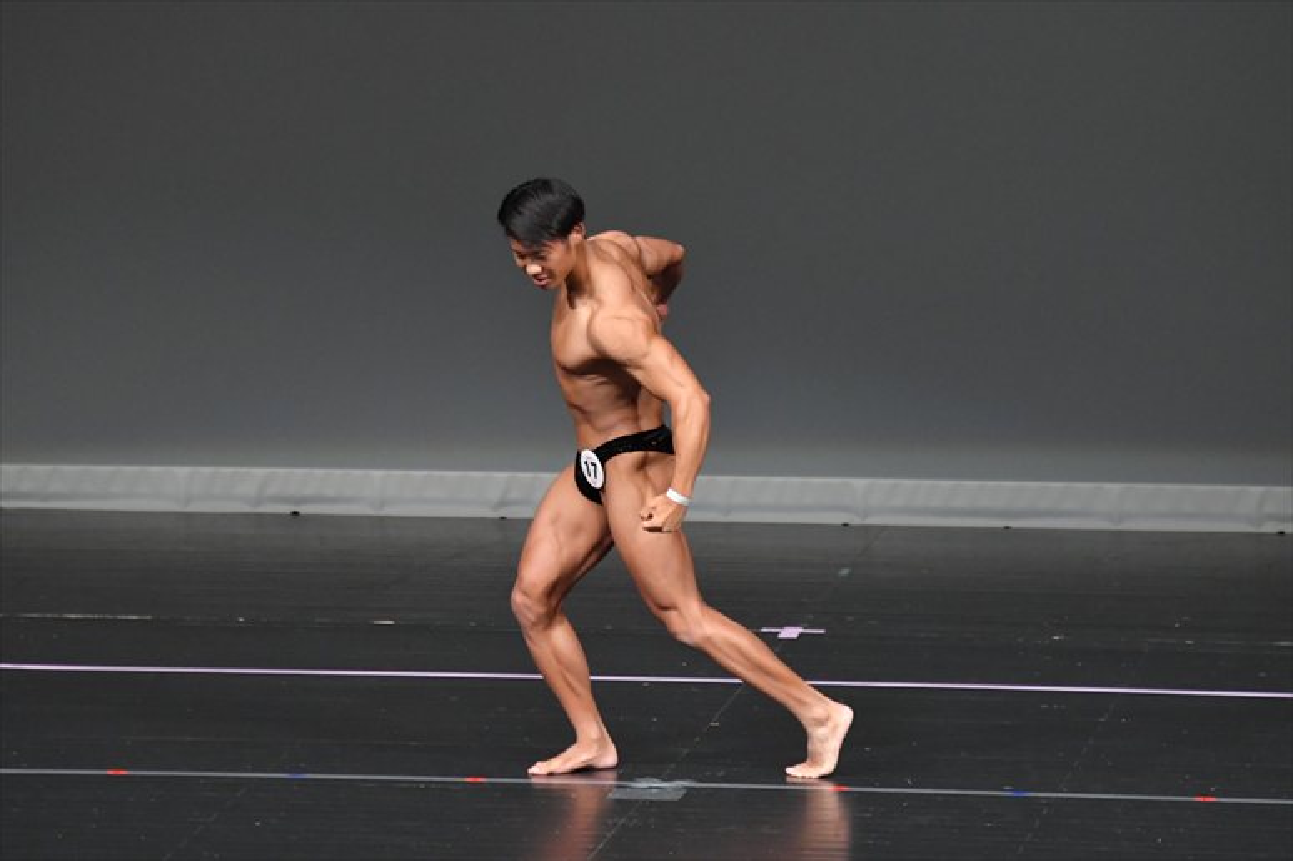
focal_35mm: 315
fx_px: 11308
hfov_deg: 6.5
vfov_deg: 4.4
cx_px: 646
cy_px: 430
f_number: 5.6
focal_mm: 210
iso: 4000
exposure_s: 1/400
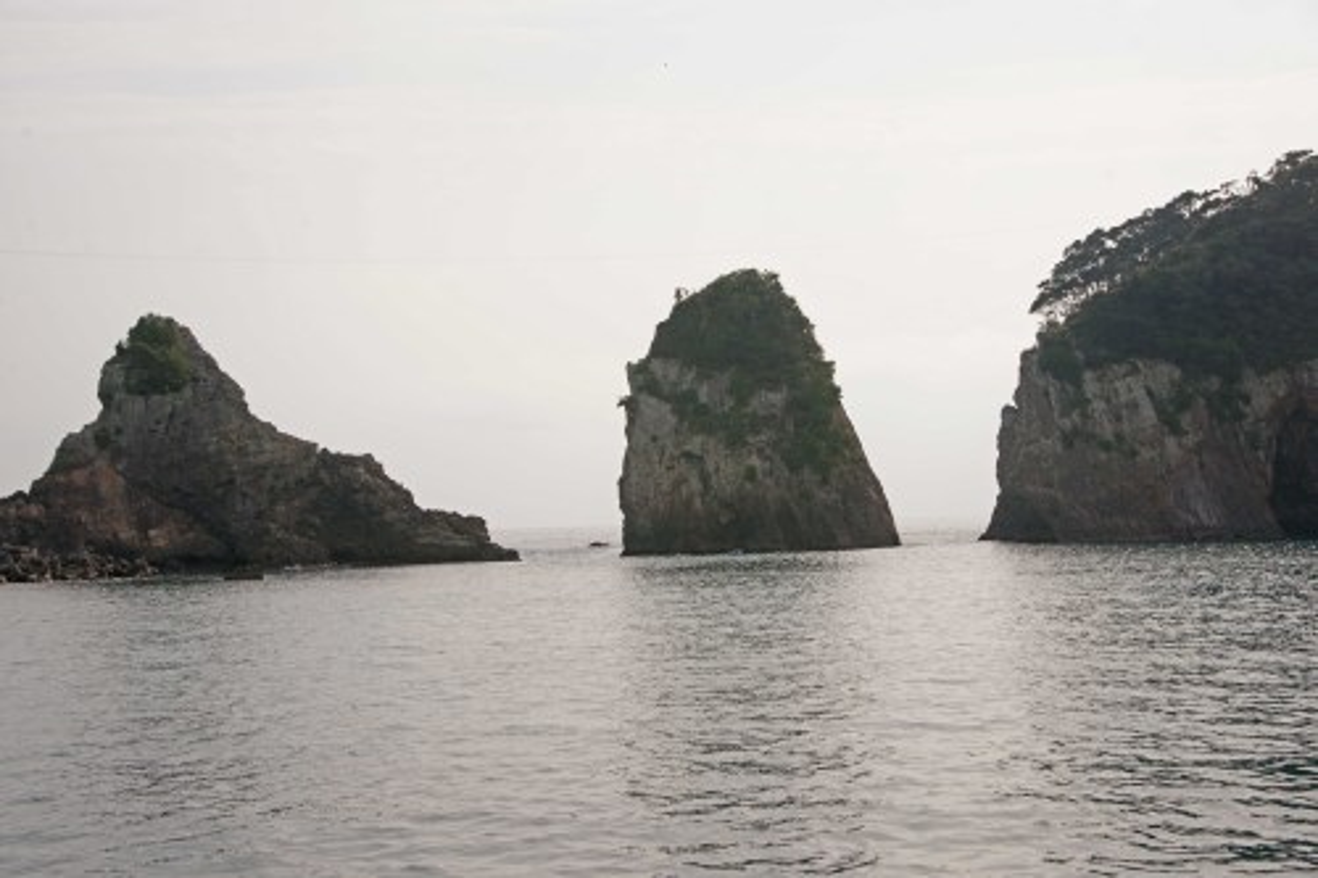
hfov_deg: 39.6
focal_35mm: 50
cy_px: 439
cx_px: 659
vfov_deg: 27.0
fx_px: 1830
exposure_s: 1/250
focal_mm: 50
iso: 200
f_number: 13
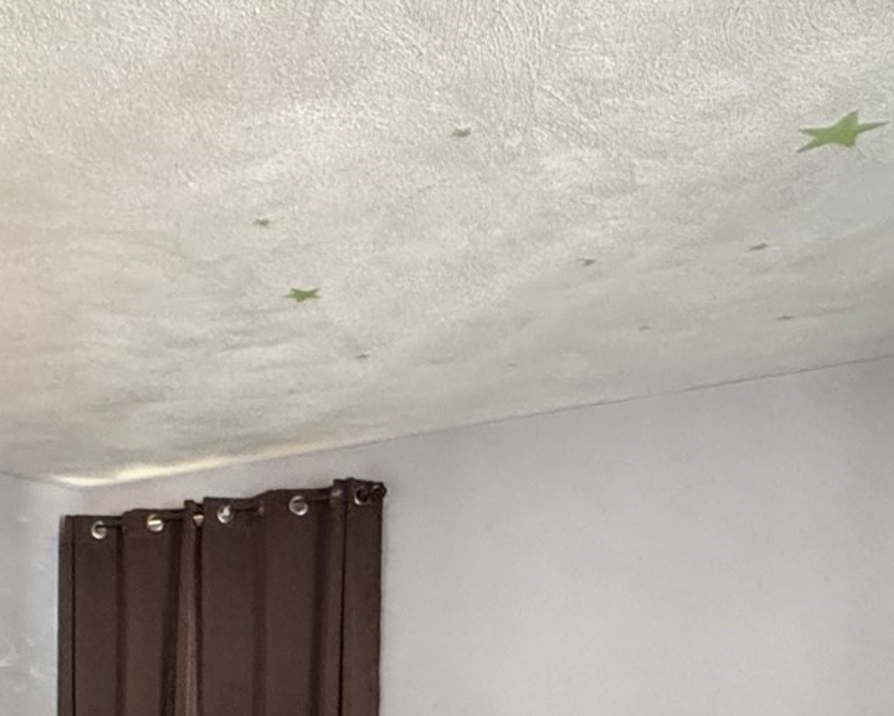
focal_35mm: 46
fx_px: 1218
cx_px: 147
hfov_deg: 38.4
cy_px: 747
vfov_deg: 30.1
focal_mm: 2.22
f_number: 2.2
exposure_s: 1/30
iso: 1600
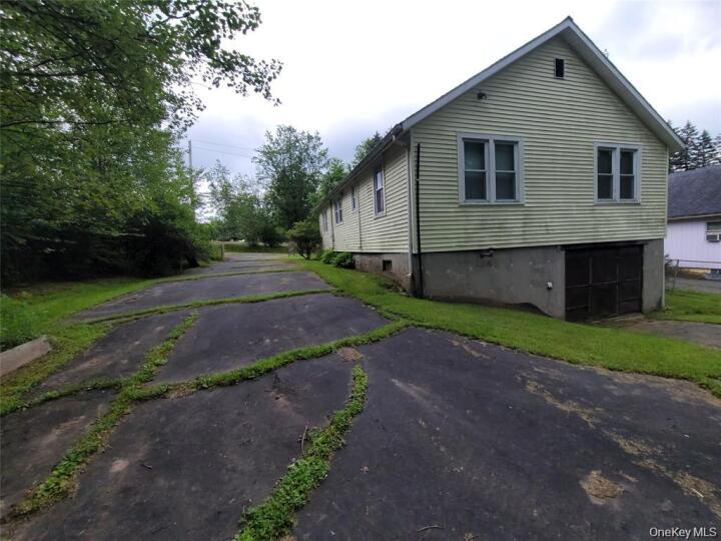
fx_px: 271
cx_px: 360
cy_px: 270
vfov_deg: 89.9
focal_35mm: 13
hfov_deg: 106.2
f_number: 2.2
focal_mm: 2.2
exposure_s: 1/740
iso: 50
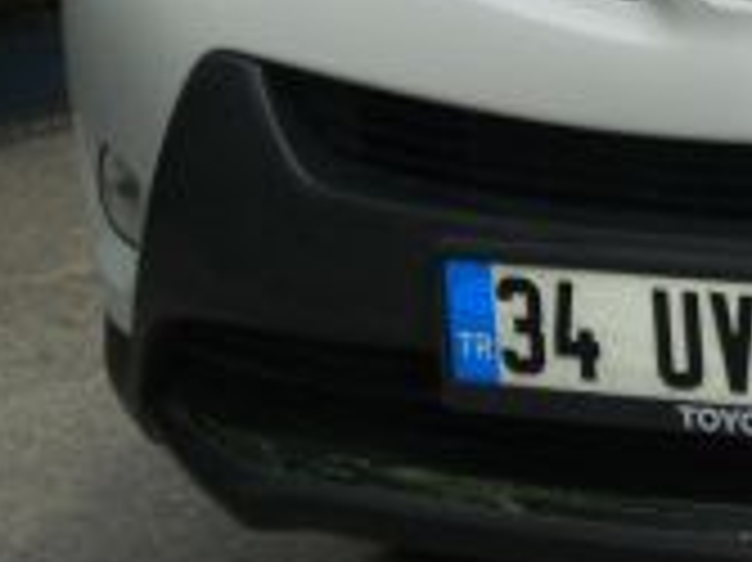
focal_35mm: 179
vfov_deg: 8.2
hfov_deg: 10.5
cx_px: 1292
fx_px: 3886
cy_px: 0
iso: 80
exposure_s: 1/800
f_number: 4.3
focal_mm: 8.2
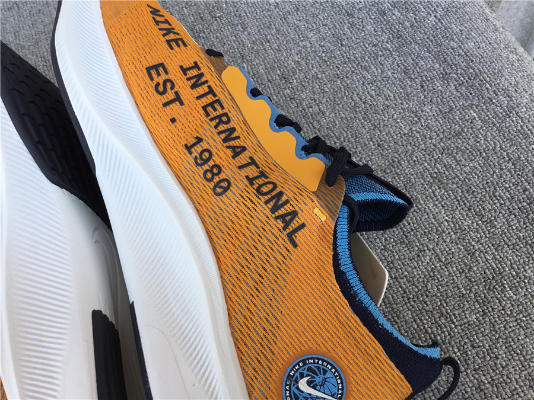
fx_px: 478
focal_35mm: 31
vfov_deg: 45.4
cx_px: 267
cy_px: 200
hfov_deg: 58.4
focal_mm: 3.3
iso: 25
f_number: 2.4
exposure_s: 1/142
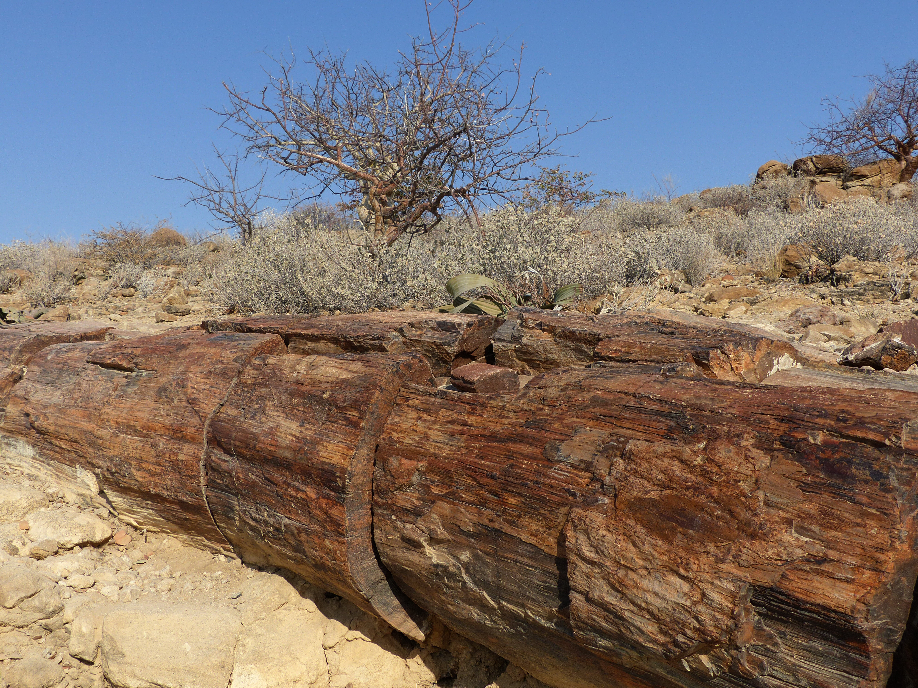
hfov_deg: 44.8
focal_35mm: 42
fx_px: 1114
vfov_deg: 34.3
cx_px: 459
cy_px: 344
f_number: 4
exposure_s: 1/1000
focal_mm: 7.6
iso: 100
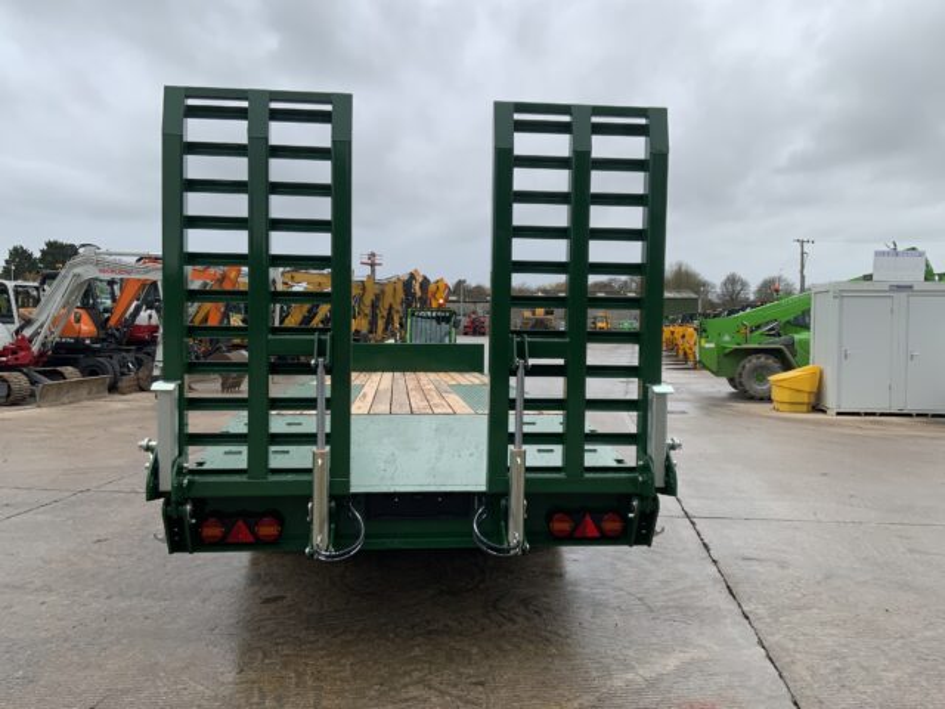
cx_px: 472
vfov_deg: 48.2
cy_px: 354
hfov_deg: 61.7
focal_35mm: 29
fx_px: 792
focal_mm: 3
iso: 16
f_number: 1.8
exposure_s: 1/432
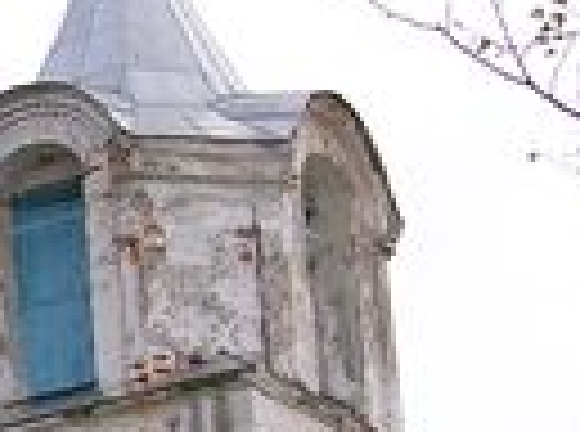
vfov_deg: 9.5
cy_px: 434
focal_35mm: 155
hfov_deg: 12.1
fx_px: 2590
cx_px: -335
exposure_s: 1/352
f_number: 2.8
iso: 141
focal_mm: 5.8
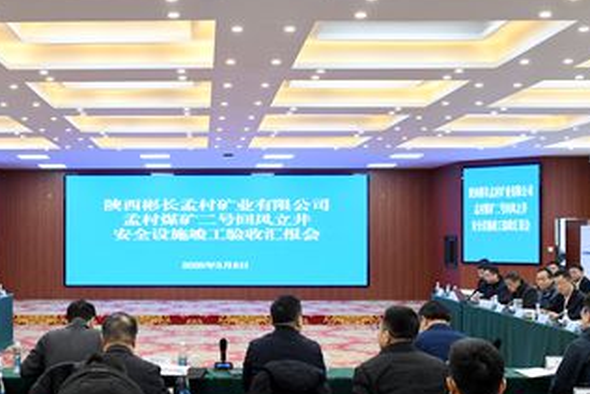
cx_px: 192
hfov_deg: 34.7
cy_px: 226
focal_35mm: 57
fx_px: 935
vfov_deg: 23.8
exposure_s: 1/160
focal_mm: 30
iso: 2500
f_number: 6.3
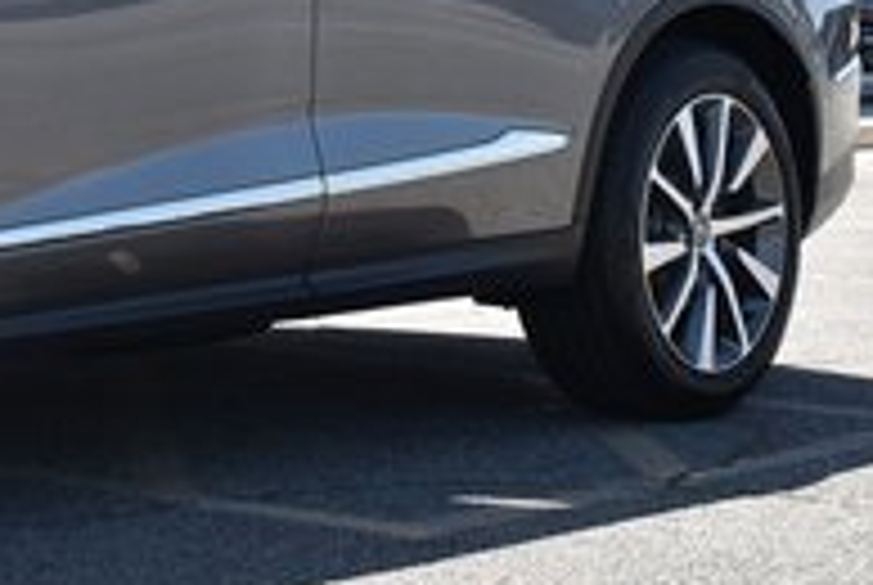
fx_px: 3003
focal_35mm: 124
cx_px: -292
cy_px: -238
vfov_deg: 10.8
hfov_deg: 15.6
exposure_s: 1/250
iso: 100
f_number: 8
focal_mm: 25
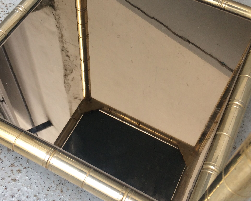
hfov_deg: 38.8
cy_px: 71
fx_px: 357
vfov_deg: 31.3
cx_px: 116
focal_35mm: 48
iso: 64
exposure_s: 1/100
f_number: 2.2
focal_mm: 4.15
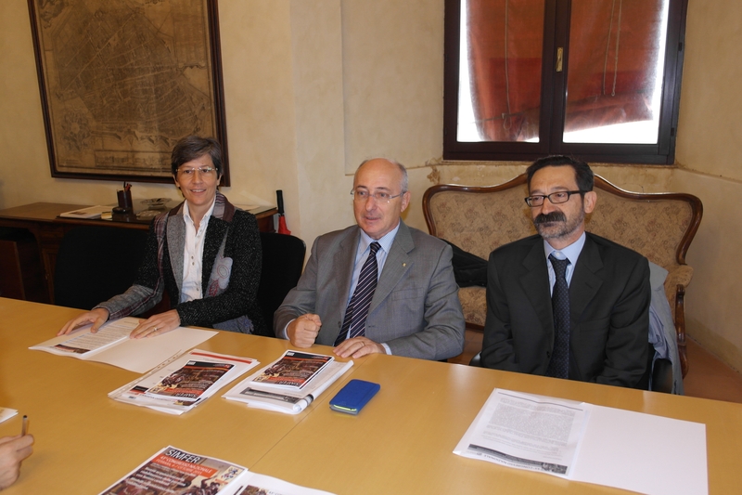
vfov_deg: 43.6
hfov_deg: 61.9
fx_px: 618
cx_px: 371
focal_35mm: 30
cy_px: 248
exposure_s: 1/40
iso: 400
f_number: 3.5
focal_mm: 20
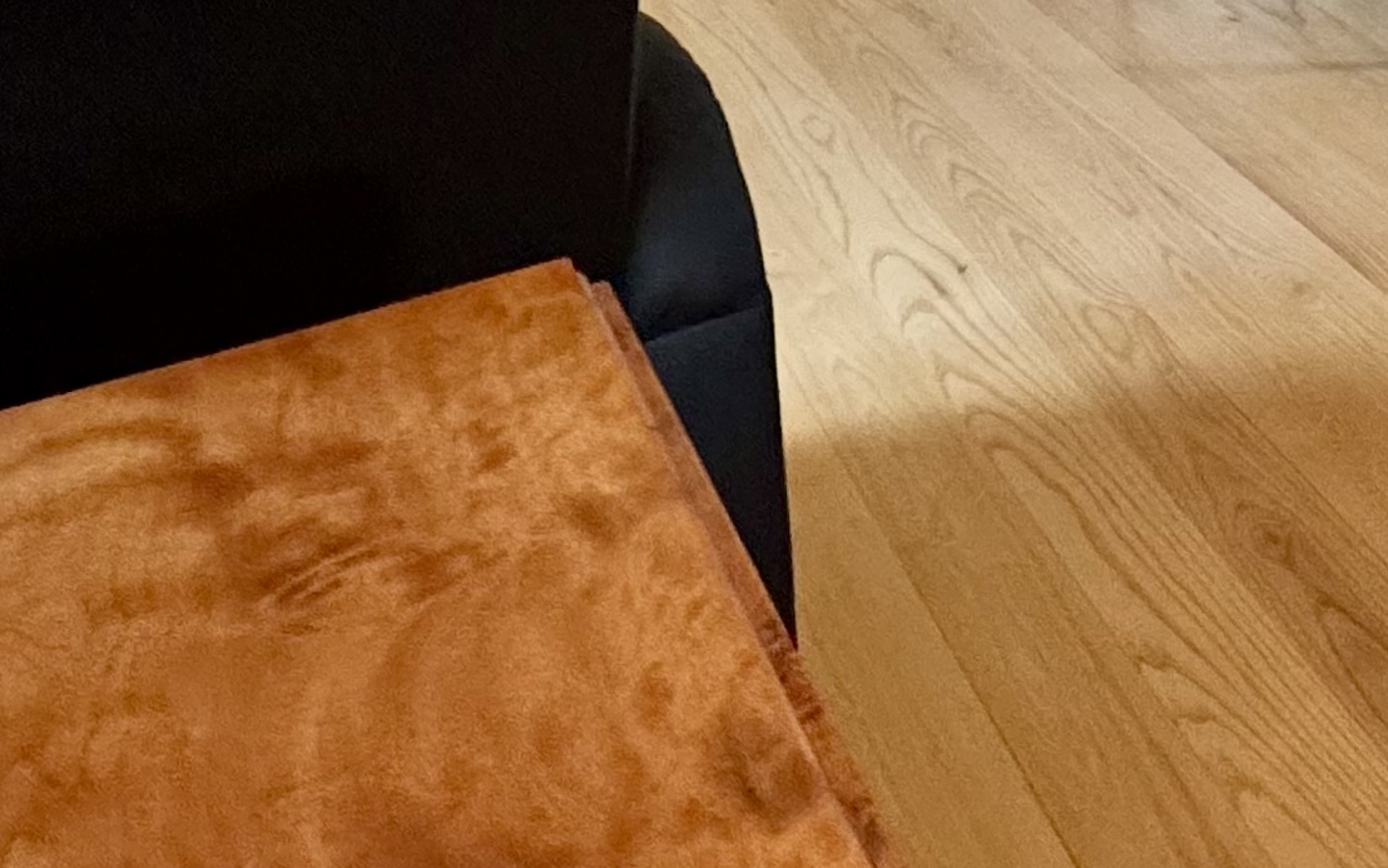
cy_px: -458
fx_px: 2043
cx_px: 1735
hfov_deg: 30.7
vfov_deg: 20.3
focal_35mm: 54
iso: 250
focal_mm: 2.22
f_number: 2.2
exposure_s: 1/120
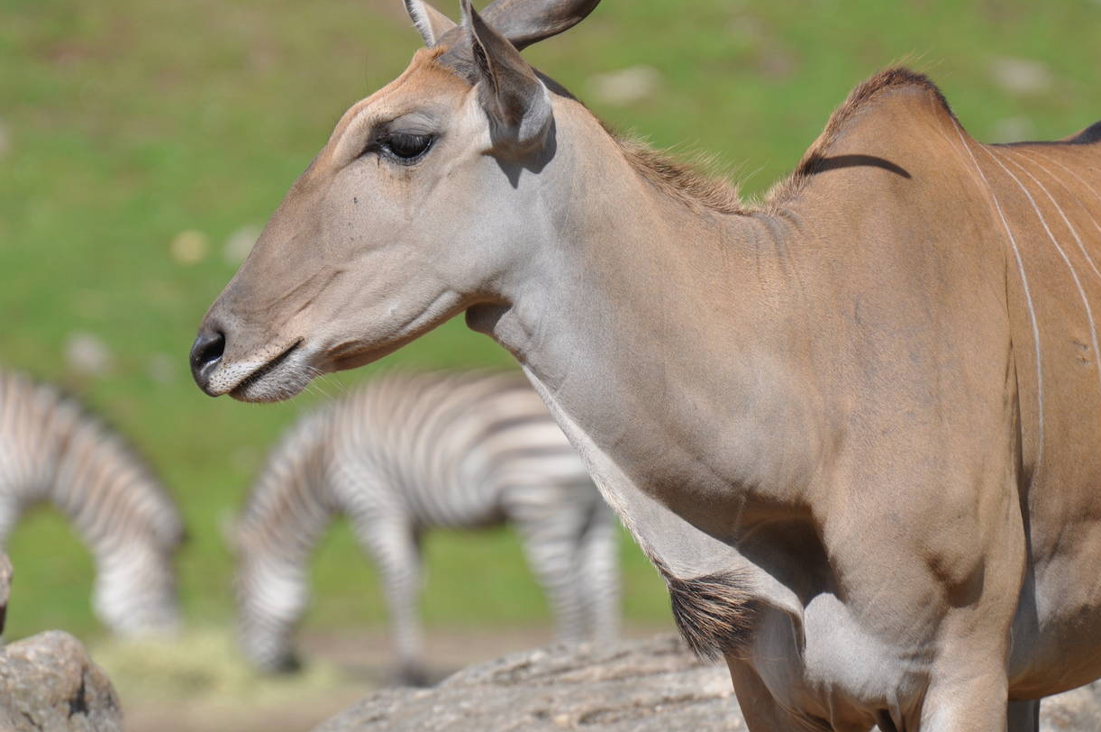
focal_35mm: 589
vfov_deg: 2.3
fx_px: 17994
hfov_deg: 3.5
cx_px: 592
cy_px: 283
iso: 200
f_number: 6.3
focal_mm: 300
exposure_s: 1/640
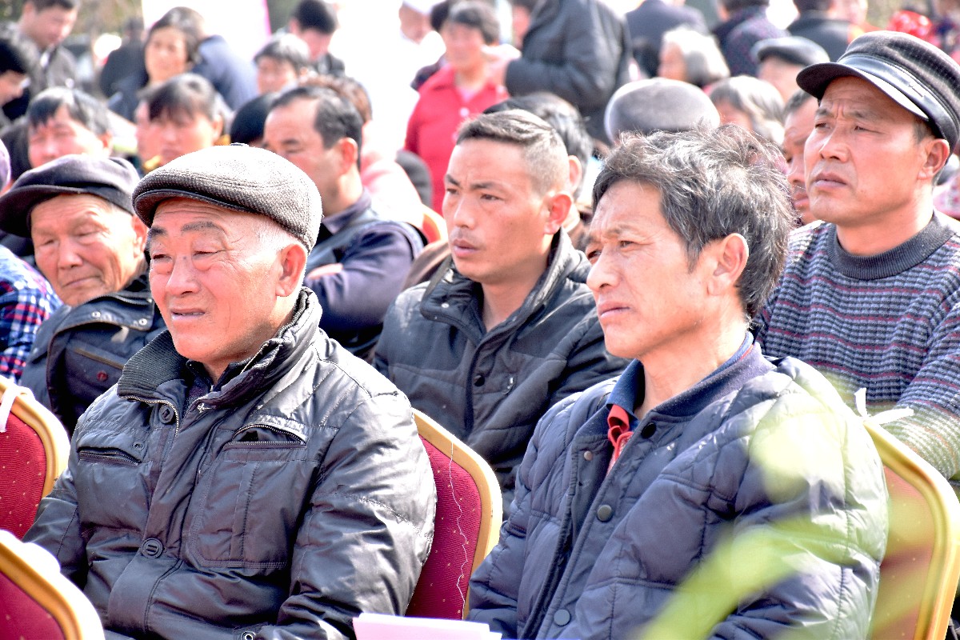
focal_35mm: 168
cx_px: 480
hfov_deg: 12.2
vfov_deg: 8.2
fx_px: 4480
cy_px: 320
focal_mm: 112
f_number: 6.3
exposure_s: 1/200
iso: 720
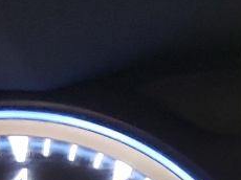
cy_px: 253
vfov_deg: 8.1
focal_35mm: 181
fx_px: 1259
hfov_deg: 10.3
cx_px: 431
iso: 243
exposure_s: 1/30
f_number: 1.5
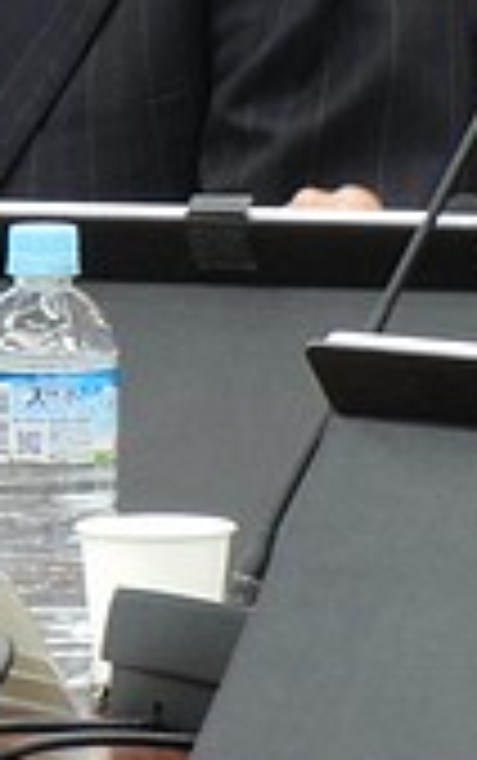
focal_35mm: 805
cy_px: 40
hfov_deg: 1.6
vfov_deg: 2.6
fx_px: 16701
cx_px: 760
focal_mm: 41.2
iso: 400
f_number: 4.8
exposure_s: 1/33
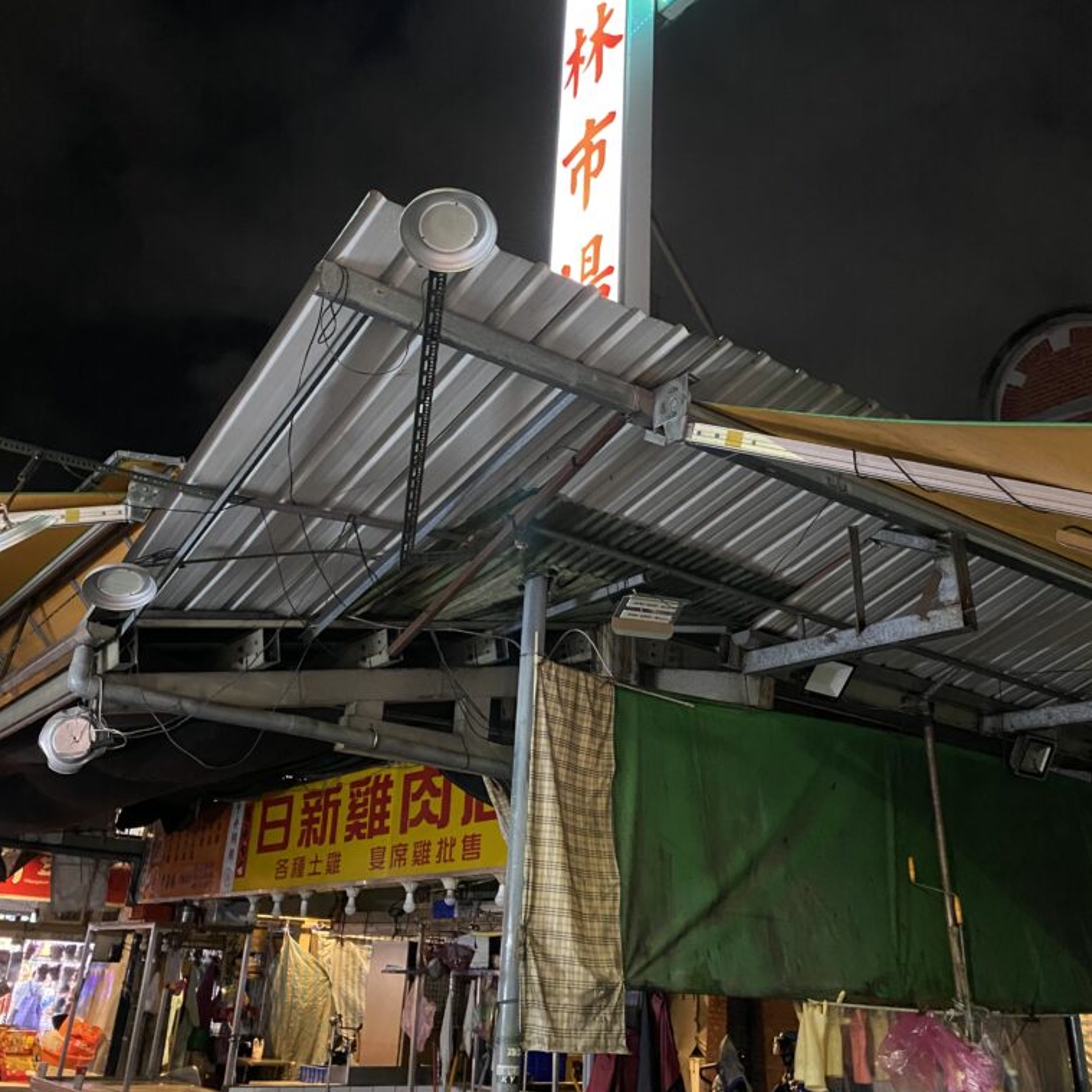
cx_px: 551
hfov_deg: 52.5
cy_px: 380
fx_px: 1106
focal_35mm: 31
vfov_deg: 51.7
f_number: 1.8
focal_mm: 4.25
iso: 1000
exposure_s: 1/30
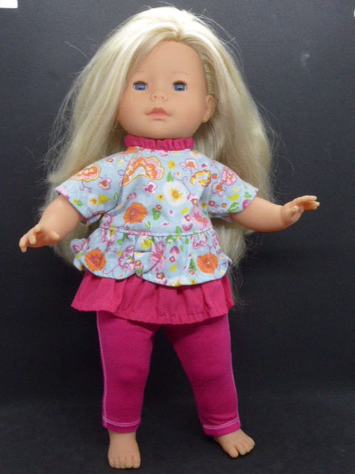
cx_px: 178
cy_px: 237
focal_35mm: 43
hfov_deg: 33.6
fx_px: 588
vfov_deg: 43.9
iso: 320
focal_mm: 7.4
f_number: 3.9
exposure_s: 1/60
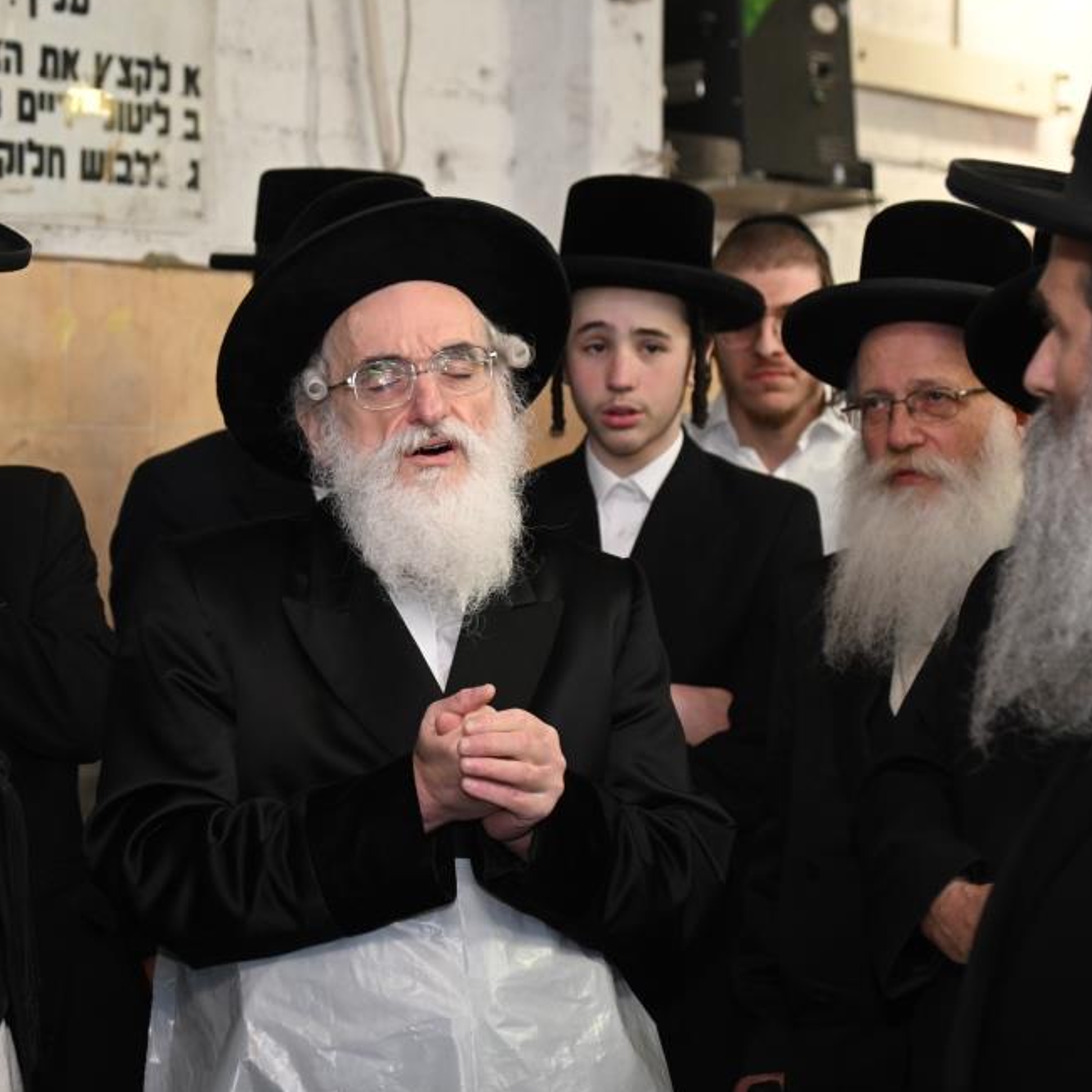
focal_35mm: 83
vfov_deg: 20.9
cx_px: 376
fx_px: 2962
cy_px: 530
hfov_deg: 20.8
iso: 2000
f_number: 4
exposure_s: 1/125
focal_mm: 62
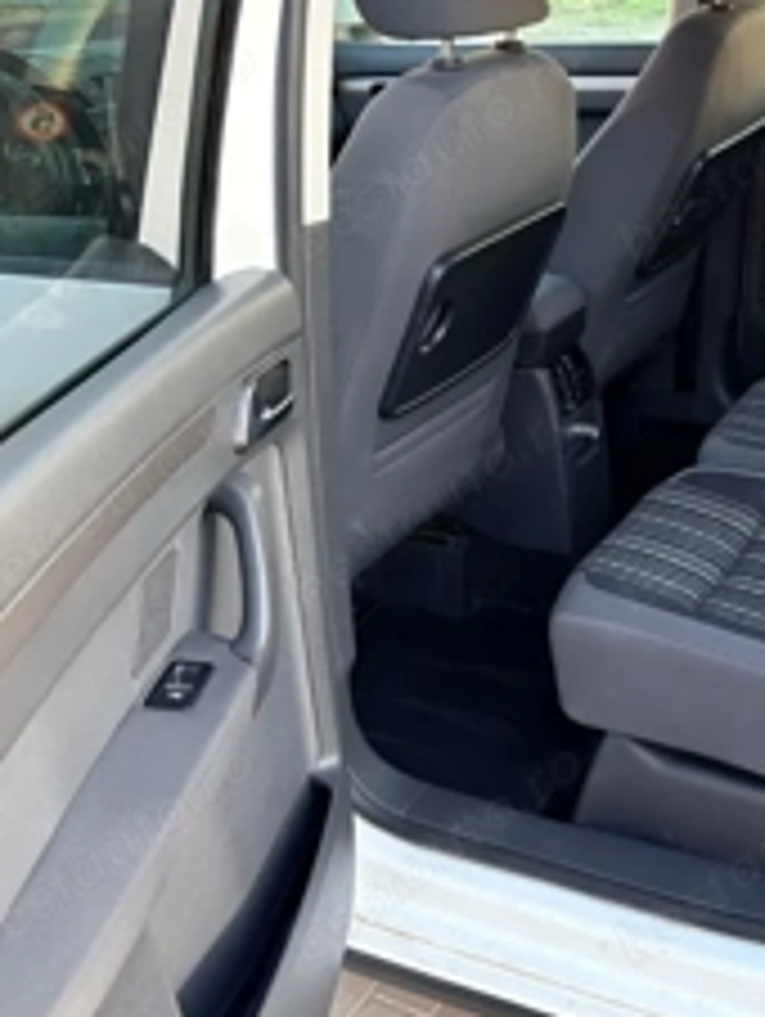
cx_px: 544
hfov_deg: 31.2
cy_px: 562
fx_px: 1353
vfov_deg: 41.1
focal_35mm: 46
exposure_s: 1/60
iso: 160
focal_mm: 5.96
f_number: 1.6
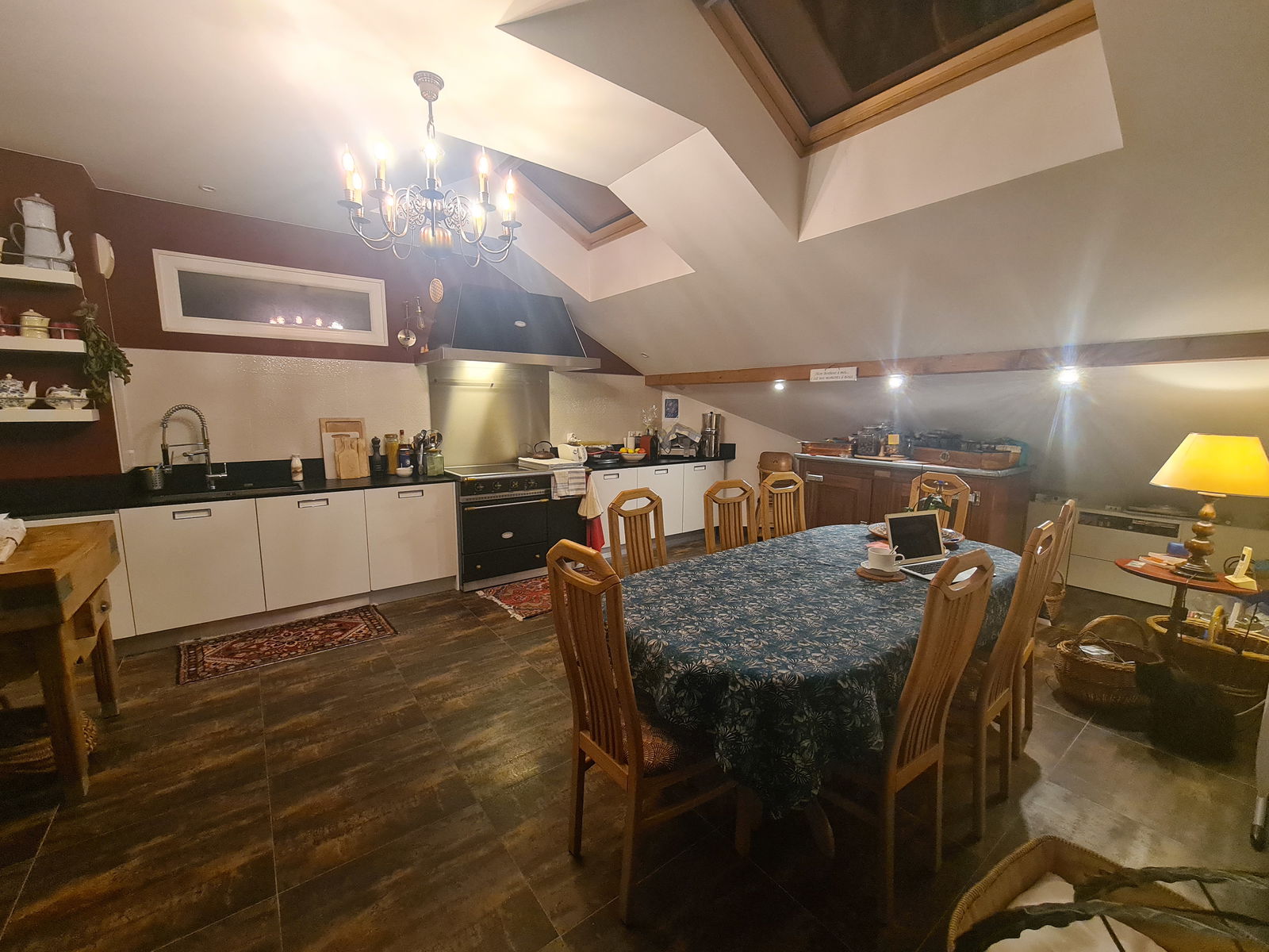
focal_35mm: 13
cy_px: 476
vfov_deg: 89.9
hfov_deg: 106.2
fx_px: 477
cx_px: 634
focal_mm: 2.2
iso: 400
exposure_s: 1/50
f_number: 2.2
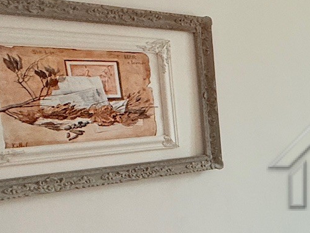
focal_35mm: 57
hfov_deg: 26.1
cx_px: 450
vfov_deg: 25.3
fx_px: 510
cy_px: 175
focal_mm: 2.22
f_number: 2.2
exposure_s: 1/99
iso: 160
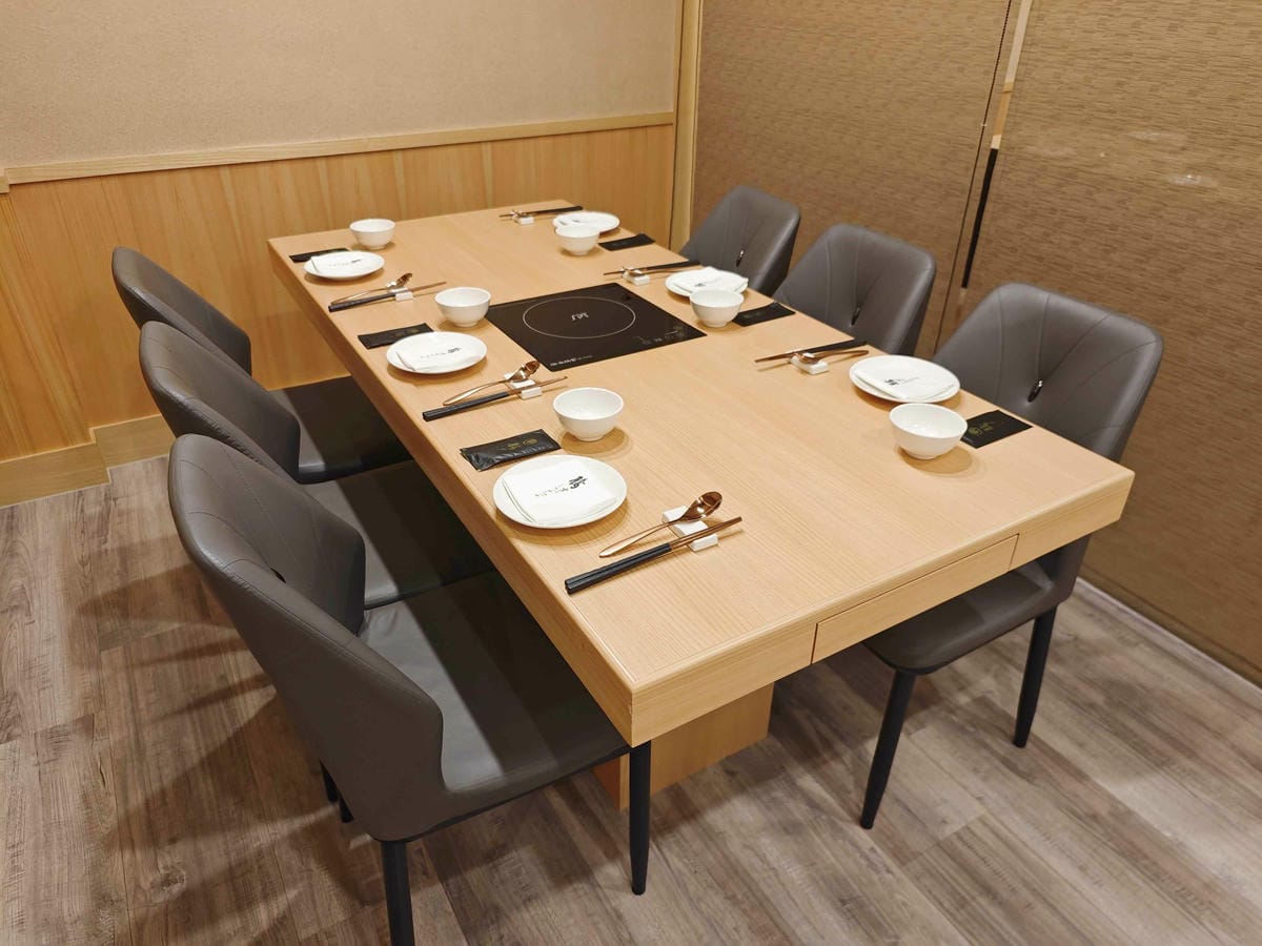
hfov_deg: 73.9
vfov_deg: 58.9
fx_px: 839
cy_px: 473
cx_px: 631
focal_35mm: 23
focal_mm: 8.72
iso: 500
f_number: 1.63
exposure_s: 1/120
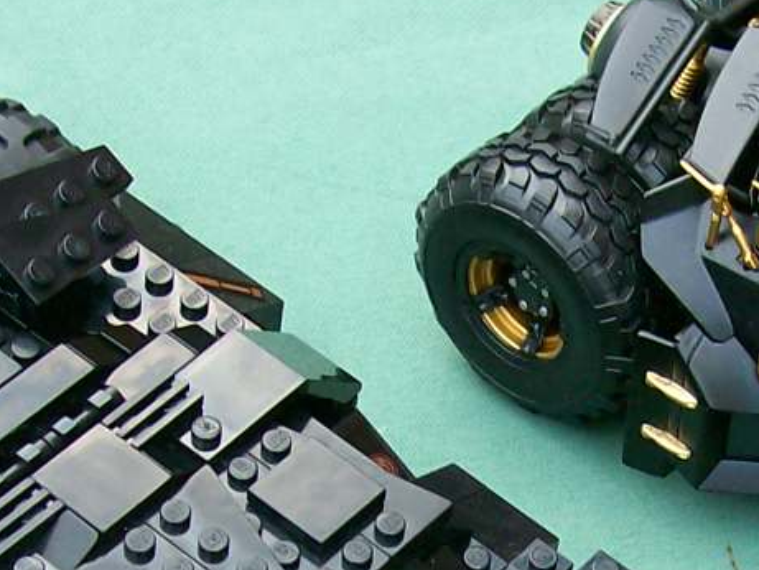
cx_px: 548
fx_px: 2741
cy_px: 651
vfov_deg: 11.7
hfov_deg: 15.7
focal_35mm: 125
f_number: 2.7
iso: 80
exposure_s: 1/71.9
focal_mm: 6
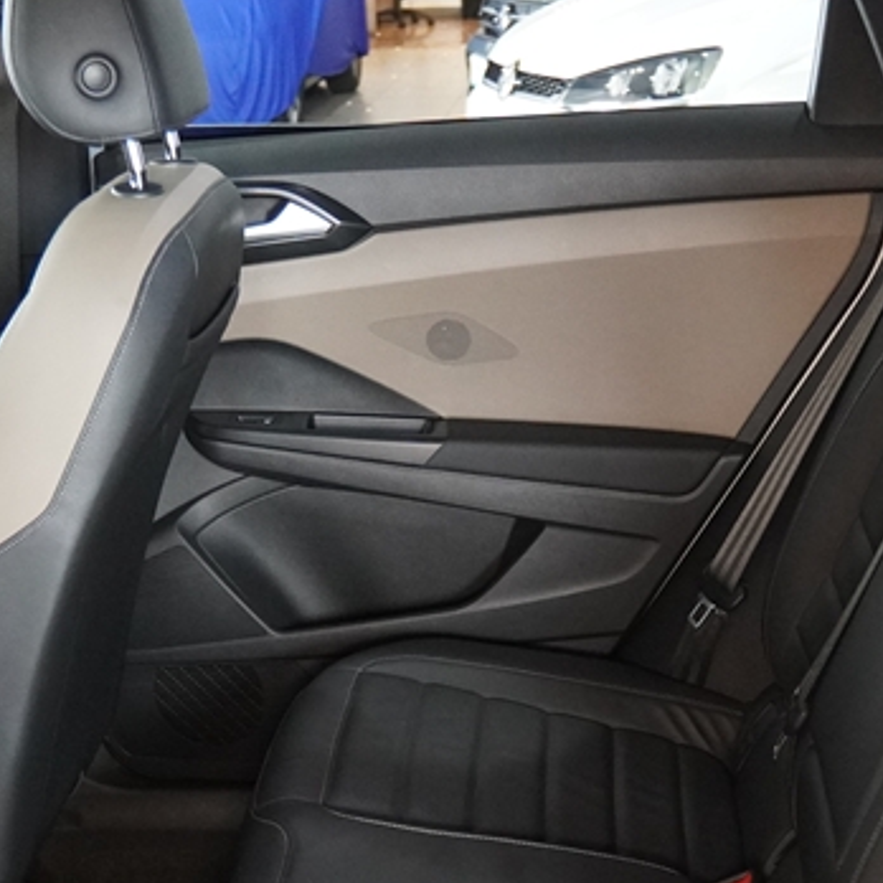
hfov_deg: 23.1
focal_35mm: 75
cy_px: 727
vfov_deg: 22.7
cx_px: 472
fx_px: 2164
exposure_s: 1/160
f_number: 2.8
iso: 3200
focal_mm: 20
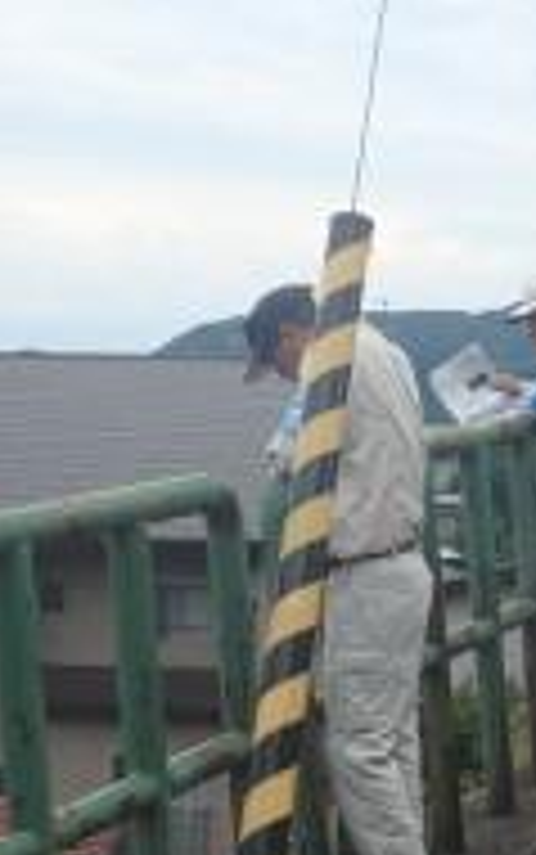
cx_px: 495
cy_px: 590
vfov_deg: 22.9
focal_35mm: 90
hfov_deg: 14.4
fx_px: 2100
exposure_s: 1/400
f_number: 5
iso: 125
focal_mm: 6.4
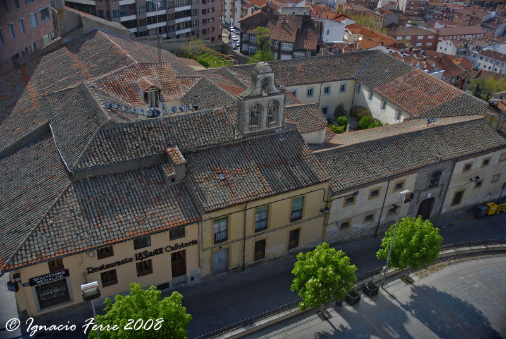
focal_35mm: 33
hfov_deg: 57.2
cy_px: 170
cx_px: 253
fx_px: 465
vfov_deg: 40.1
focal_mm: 22
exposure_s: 1/80
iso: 100
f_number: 3.8
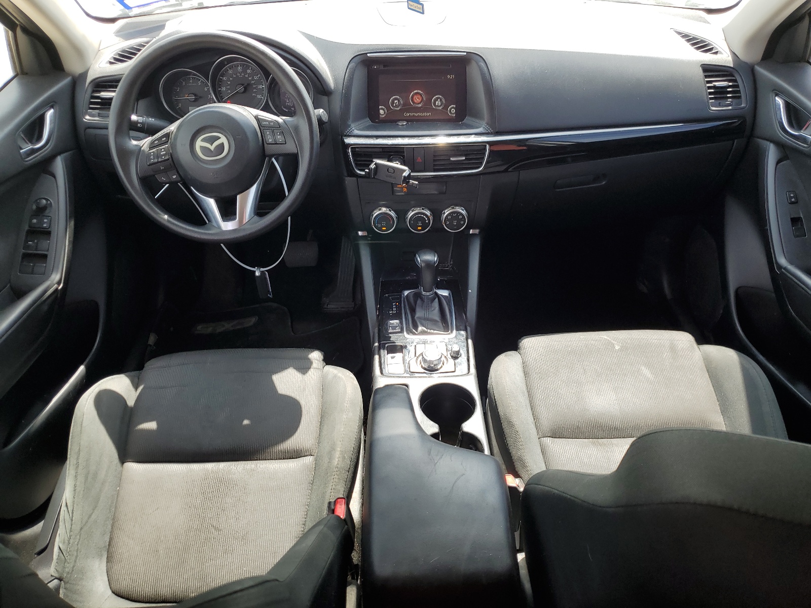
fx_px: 609
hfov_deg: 67.3
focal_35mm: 26
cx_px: 406
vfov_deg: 53.1
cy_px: 304
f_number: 1.5
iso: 50
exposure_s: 1/333
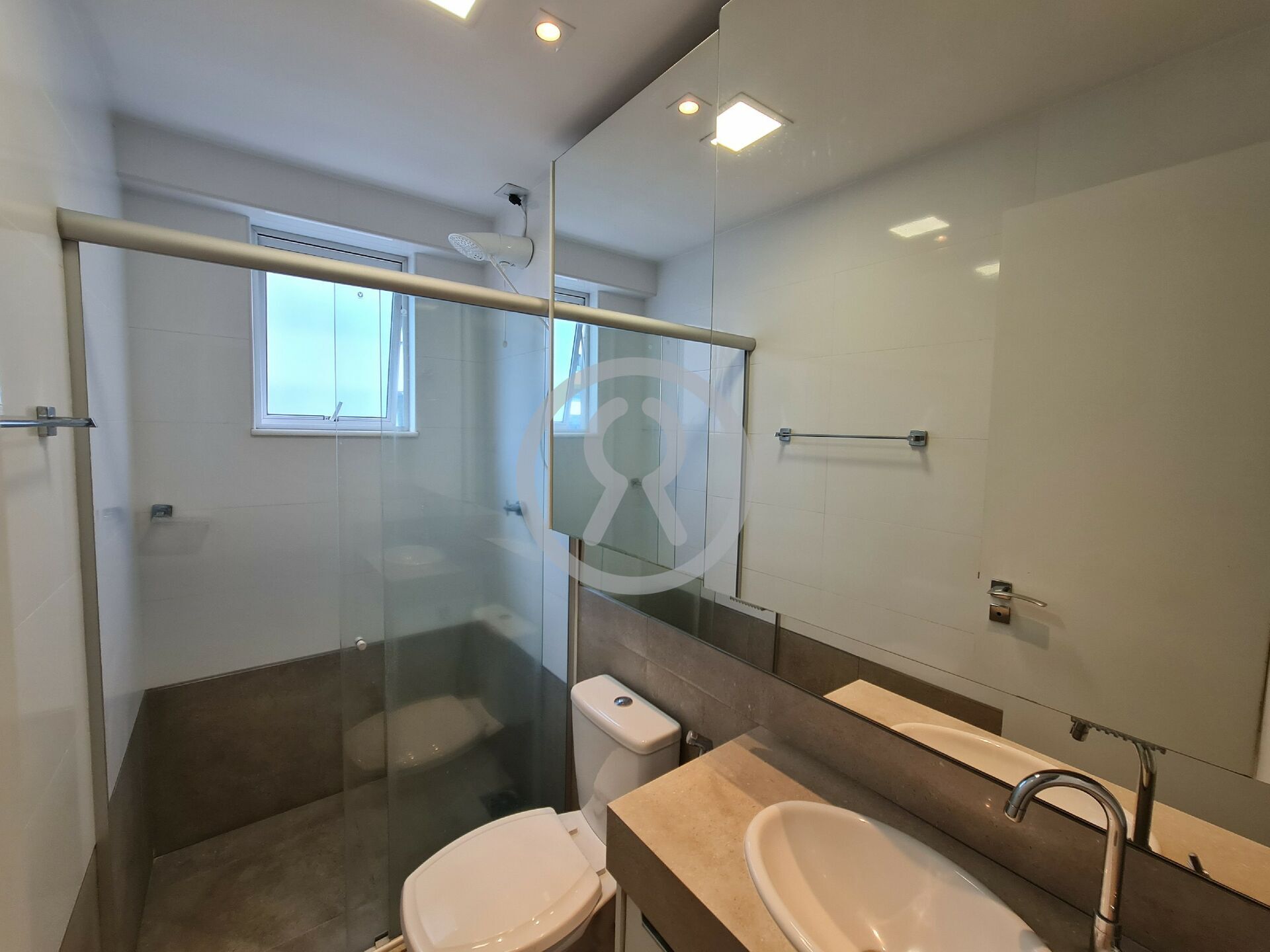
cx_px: 635
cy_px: 476
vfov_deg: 89.9
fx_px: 477
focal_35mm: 13
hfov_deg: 106.2
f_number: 2.2
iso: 100
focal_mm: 2.2
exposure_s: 1/120
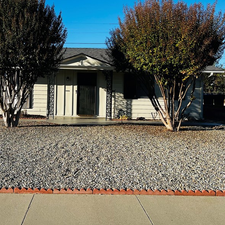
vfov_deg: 41.8
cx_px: 61
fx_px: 294
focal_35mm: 40
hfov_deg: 40.9
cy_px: 102
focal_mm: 5.7
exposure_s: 1/2915
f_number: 1.5
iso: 50
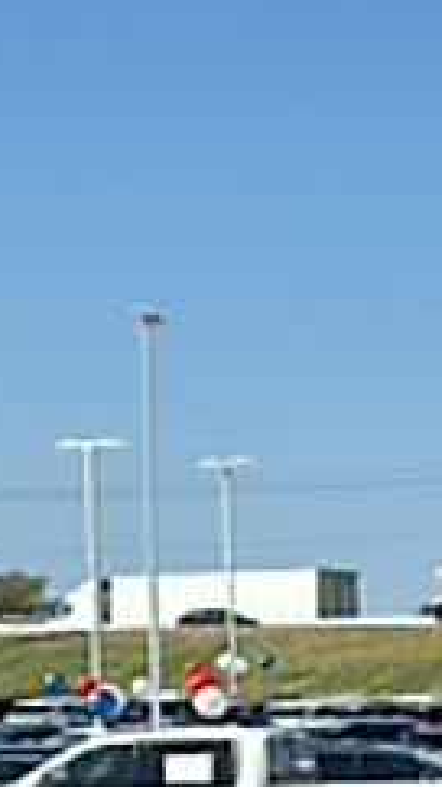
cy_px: 1106
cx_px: 2265
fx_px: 3753
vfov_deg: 11.6
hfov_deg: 5.2
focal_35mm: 180
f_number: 1.78
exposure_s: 1/3165
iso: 80
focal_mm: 6.86
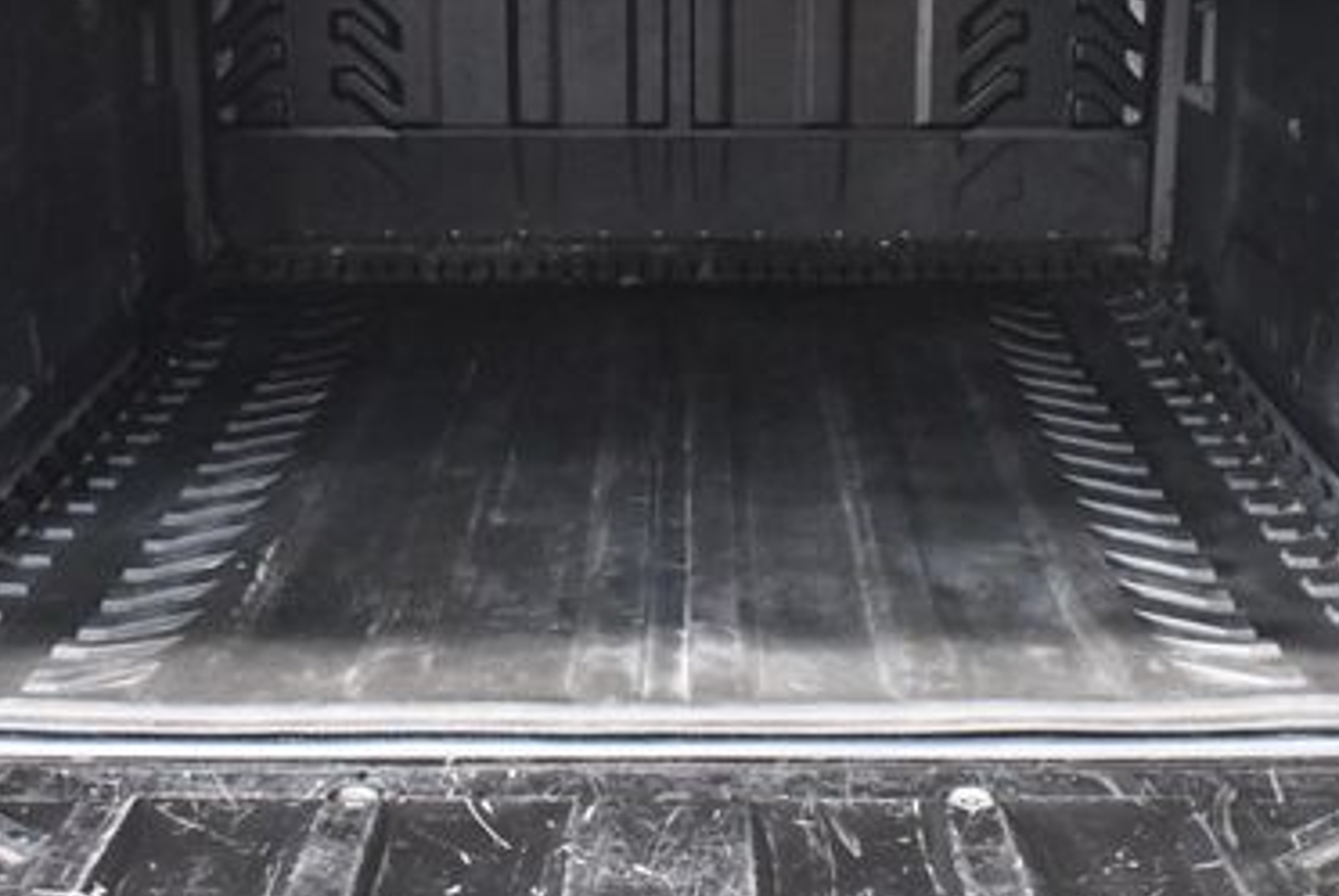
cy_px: 367
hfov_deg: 32.3
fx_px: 2309
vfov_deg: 21.9
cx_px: 673
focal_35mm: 62
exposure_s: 1/60
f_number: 3.5
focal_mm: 18
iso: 5000
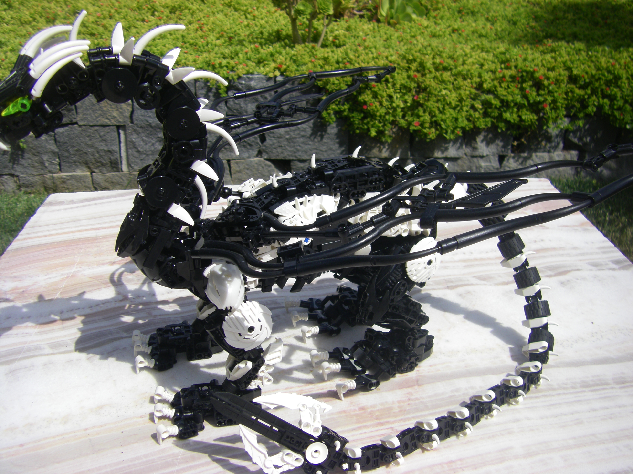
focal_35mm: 38
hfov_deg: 49.0
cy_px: 237
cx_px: 316
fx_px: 695
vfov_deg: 37.7
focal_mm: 6.3
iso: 64
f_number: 7
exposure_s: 1/320
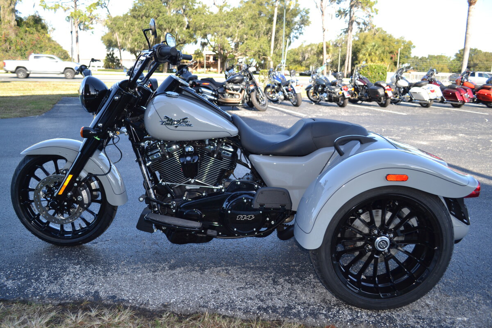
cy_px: 164
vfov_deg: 43.6
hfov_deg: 61.9
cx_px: 246
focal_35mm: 30
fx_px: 410
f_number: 4
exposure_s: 1/160
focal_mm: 20
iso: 100
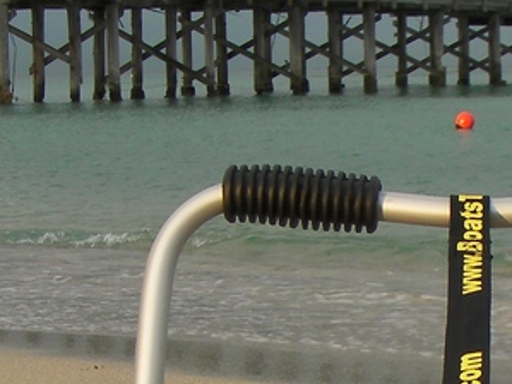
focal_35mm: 127
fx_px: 1878
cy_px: 550
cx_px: 514
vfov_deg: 11.3
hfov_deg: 15.2
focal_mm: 6.3
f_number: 3.5
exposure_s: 1/305
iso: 50
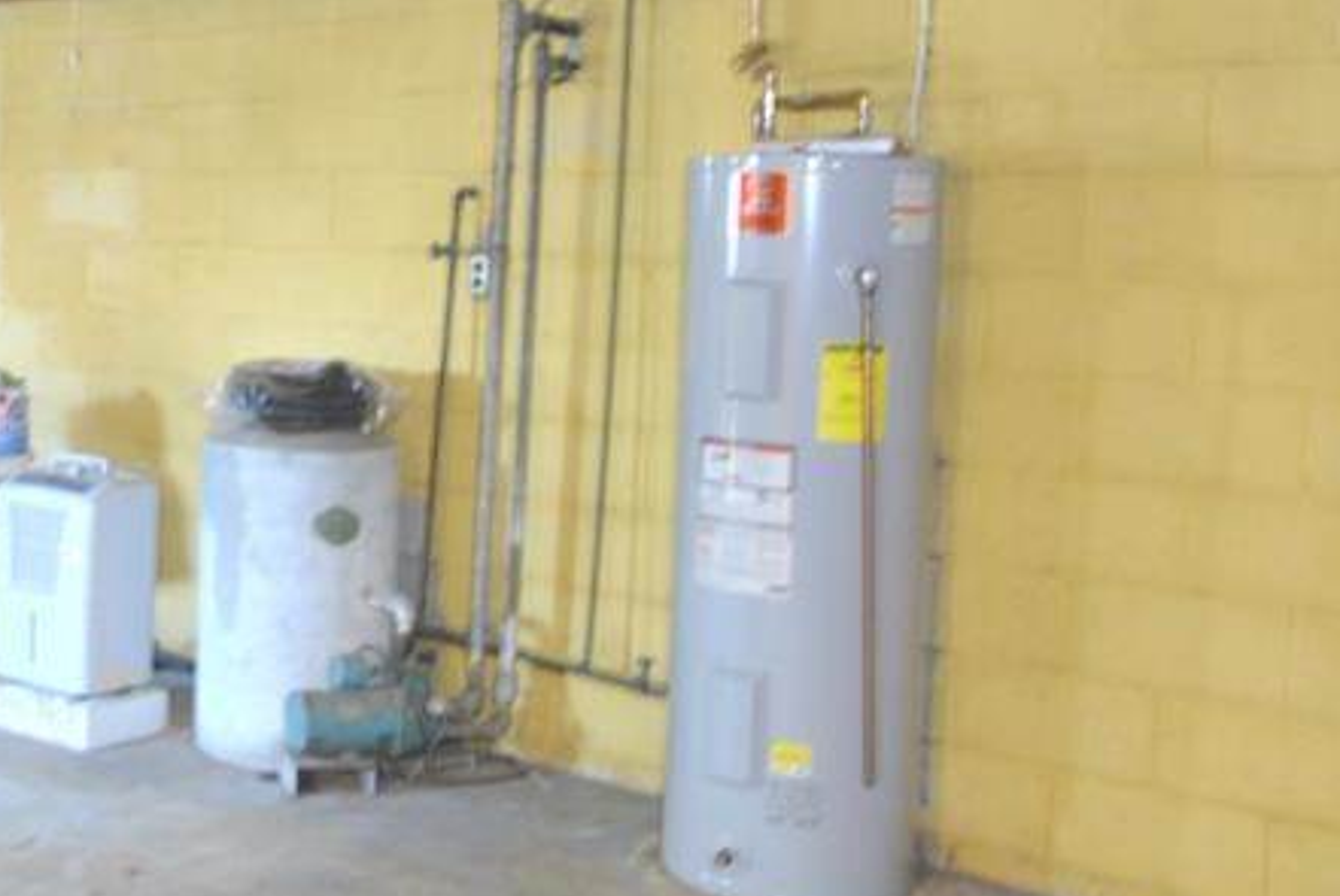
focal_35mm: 51
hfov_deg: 35.9
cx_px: 76
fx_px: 1900
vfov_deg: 26.5
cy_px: 404
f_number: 4
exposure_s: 1/5
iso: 400
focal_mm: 10
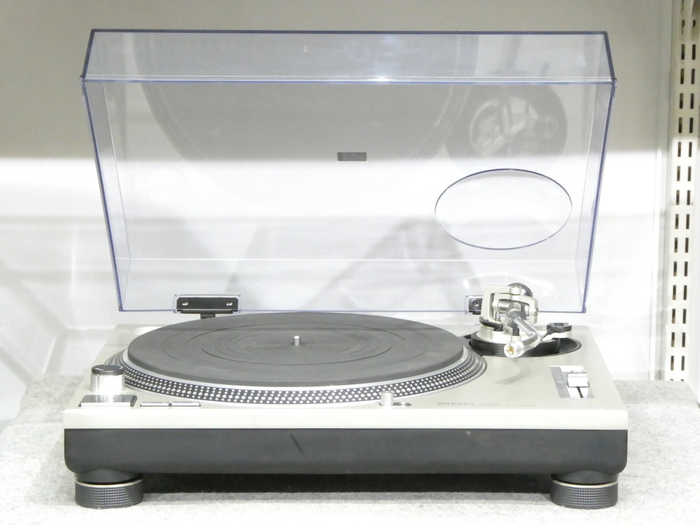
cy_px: 262
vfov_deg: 14.0
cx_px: 350
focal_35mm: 106
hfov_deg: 18.5
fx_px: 2144
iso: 1600
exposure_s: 1/10
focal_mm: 19
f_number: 6.3
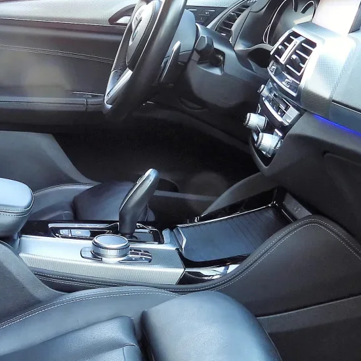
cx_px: 142
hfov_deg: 23.3
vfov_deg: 23.3
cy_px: 236
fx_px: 873
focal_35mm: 74
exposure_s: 1/30
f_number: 2.8
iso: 160
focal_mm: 4.3
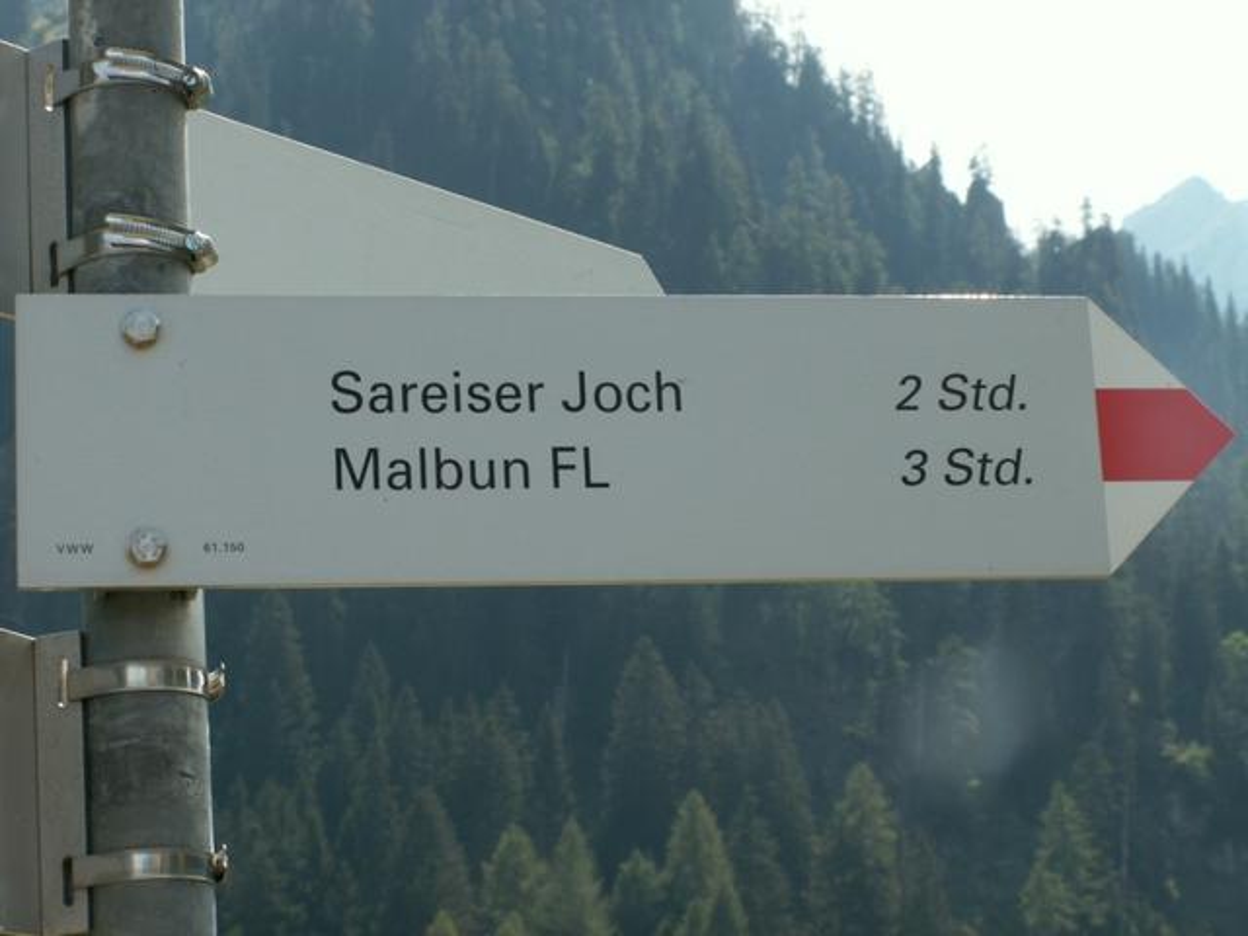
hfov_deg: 21.3
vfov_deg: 16.1
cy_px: 468
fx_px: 3317
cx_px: 624
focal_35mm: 92
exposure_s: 1/160
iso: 50
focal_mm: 15.38
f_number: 6.3
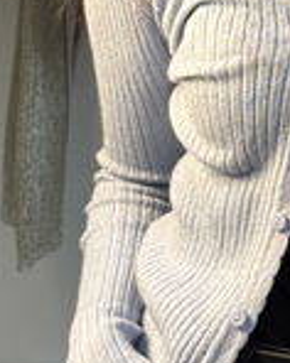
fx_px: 1967
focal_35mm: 183
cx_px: 295
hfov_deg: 8.4
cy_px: -67
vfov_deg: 10.4
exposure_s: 1/50
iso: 50
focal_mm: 5.96
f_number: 1.6
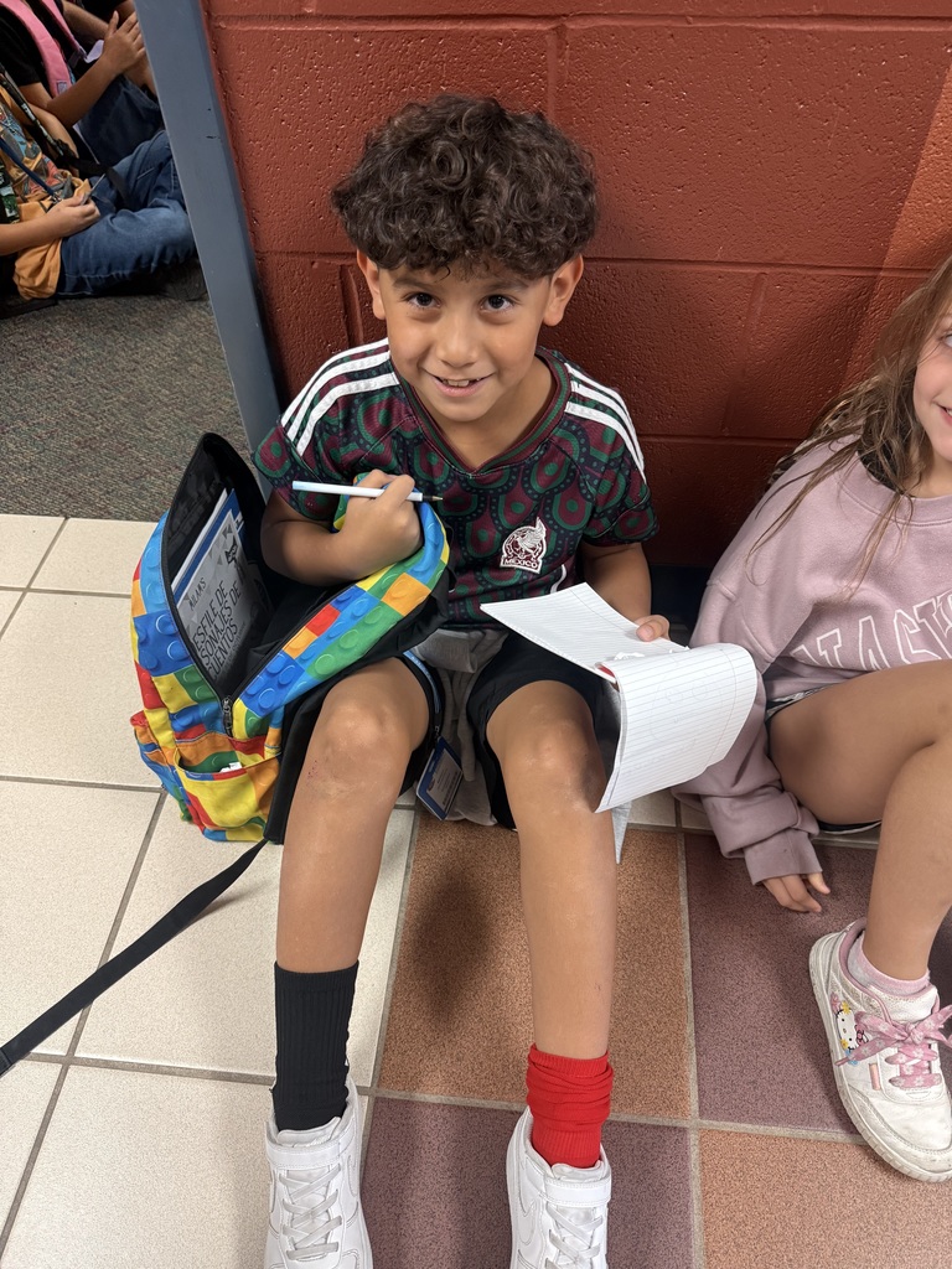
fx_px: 880
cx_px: 476
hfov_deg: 56.8
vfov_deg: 71.6
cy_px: 634
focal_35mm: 24
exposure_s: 1/60
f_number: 1.78
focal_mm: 6.76
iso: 400
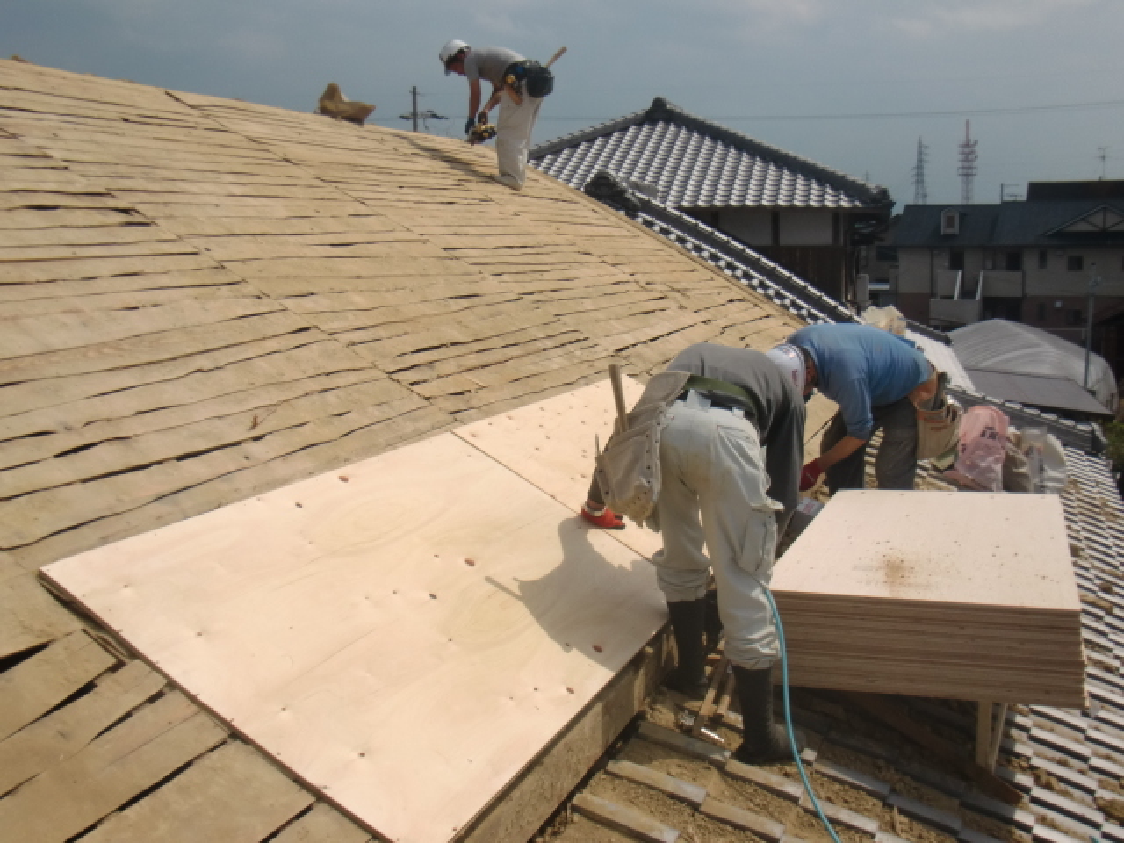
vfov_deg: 37.7
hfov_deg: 49.0
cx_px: 562
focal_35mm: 38
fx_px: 1234
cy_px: 422
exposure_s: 1/400
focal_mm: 6.66
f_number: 8.9
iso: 64
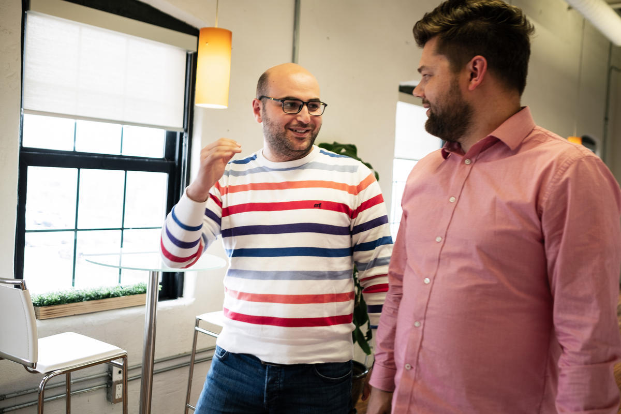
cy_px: 207
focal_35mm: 35
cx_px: 310
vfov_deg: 37.9
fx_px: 604
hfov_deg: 54.4
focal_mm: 23
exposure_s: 1/125
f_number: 2.2
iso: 160
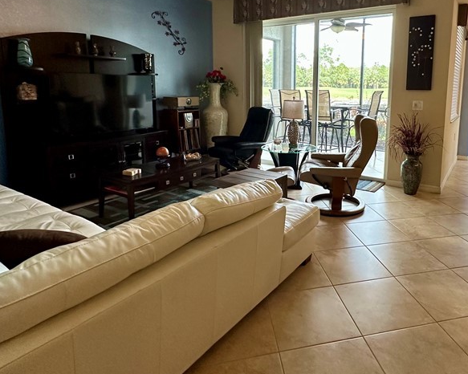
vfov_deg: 57.6
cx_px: 295
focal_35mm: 24
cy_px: 129
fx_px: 332
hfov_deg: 69.1
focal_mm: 2.22
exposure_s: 1/120
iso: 320
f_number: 2.2
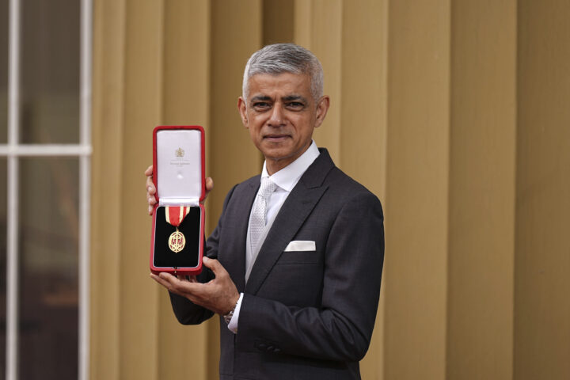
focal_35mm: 135
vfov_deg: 10.2
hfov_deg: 15.2
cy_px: 190
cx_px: 285
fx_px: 2137
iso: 125
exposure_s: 1/400
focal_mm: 135
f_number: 2.8
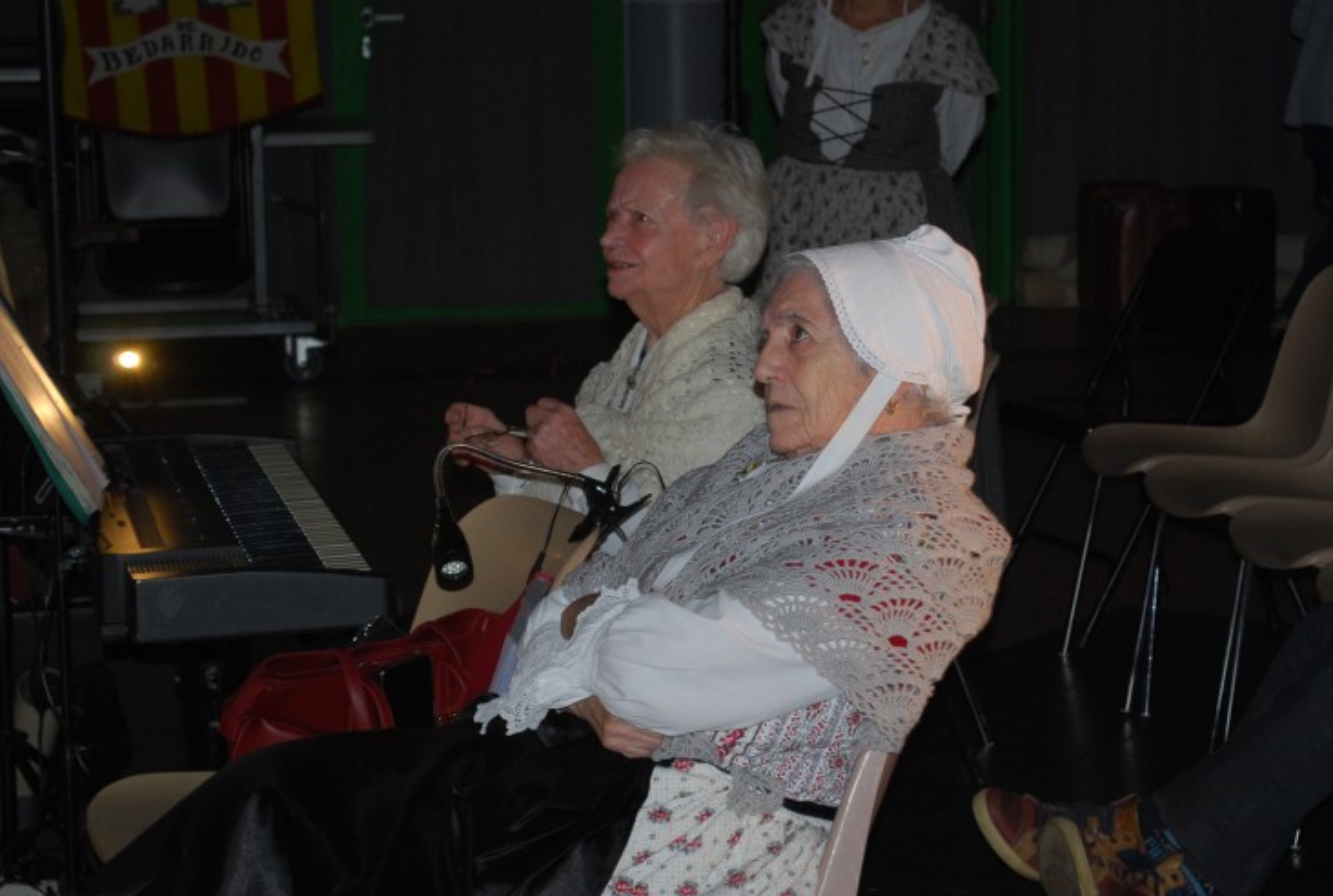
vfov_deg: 13.7
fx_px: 3734
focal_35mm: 101
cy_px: 368
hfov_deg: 20.2
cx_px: 777
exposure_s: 1/60
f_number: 5.6
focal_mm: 55
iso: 320
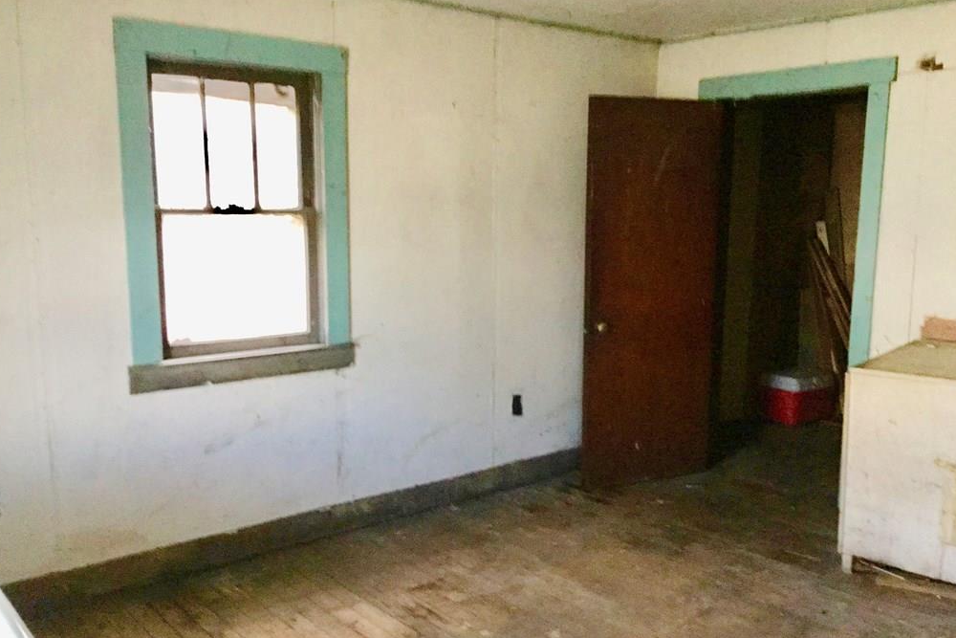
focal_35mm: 33
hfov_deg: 57.2
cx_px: 475
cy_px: 349
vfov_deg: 39.9
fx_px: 876
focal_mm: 3.3
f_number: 2.4
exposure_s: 1/15
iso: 320
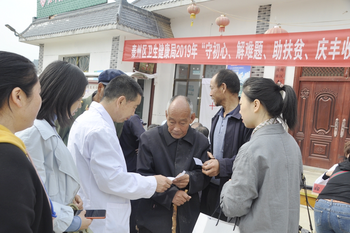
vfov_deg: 39.9
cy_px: 116
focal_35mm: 33
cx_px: 175
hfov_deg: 57.3
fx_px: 320
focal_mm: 22
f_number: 9
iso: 320
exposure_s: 1/320
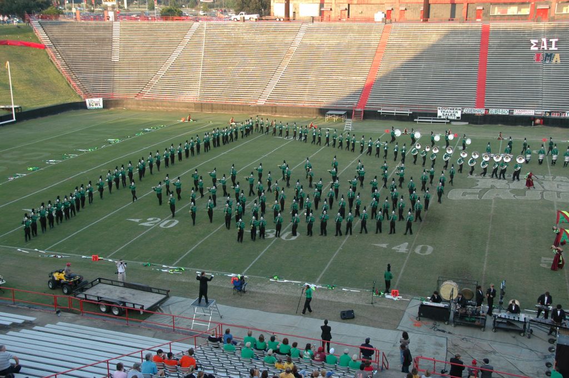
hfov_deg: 45.0
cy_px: 189
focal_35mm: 44
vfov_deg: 30.8
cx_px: 284
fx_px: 687
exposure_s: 1/125
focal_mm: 29
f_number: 5.6
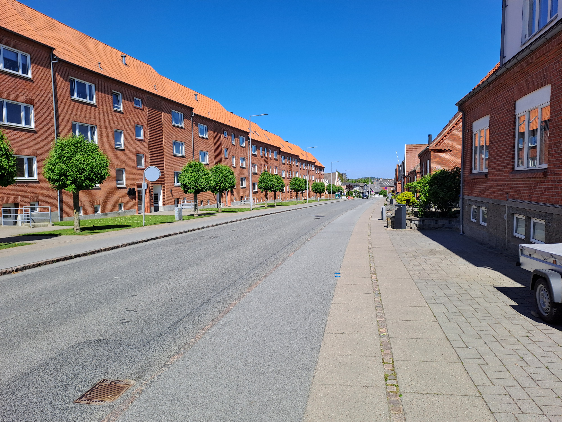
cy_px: 211
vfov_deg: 54.9
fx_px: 406
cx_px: 281
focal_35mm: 25
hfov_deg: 69.4
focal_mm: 4.65
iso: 32
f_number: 1.8
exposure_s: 1/1387
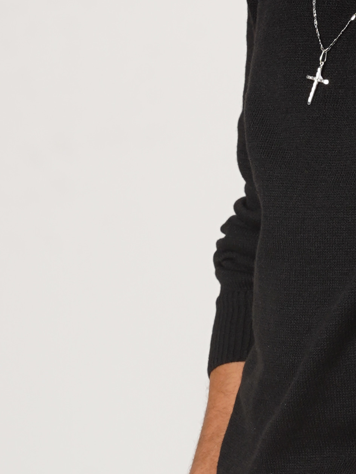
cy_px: 82
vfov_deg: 3.6
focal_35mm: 543
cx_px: 457
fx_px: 7443
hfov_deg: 2.7
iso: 200
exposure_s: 1/125
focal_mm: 120
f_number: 10
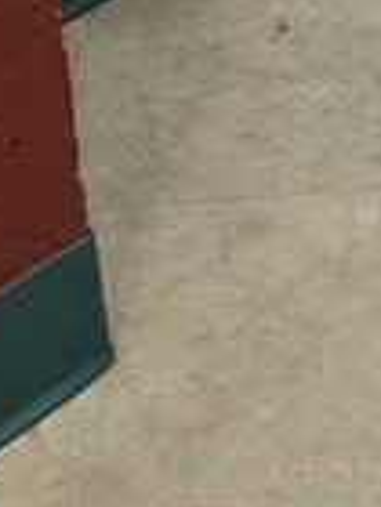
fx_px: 2465
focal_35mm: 168
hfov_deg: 8.0
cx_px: 991
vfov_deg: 10.2
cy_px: -703
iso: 400
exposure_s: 1/120
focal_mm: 5.4
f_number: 1.8
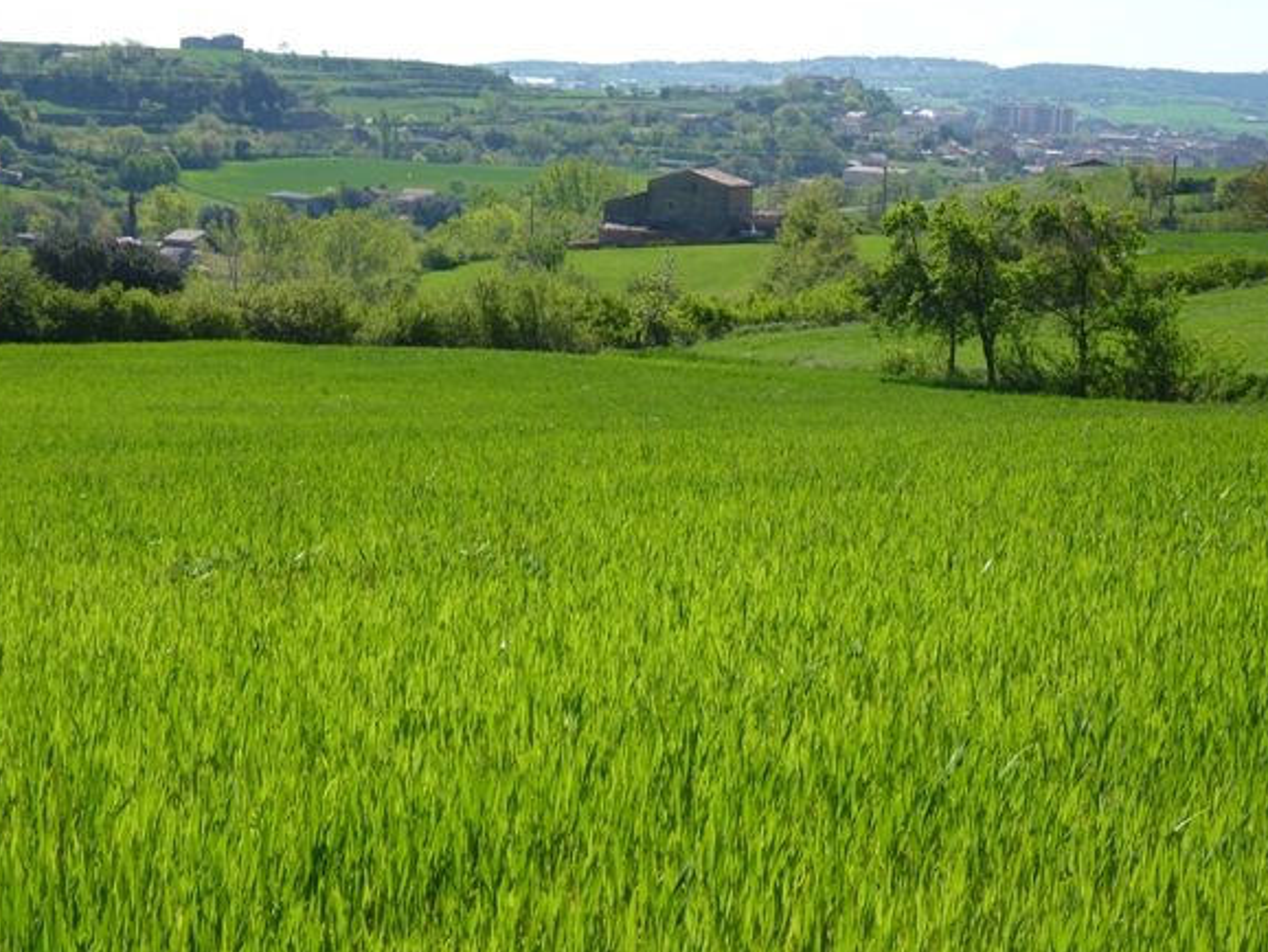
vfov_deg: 17.8
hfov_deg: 23.5
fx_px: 3042
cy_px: 430
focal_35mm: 83
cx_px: 669
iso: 80
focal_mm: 13.3
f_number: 3.6
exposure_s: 1/640
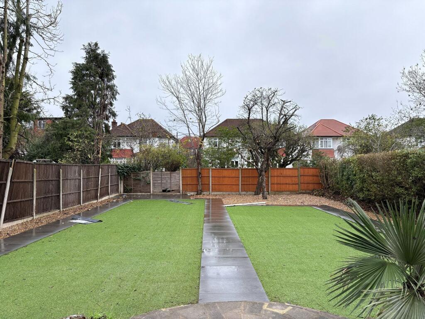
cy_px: 160
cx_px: 212
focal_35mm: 26
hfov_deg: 67.3
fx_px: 319
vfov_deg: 53.1
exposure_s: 1/215
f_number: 1.6
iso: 64
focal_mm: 5.96
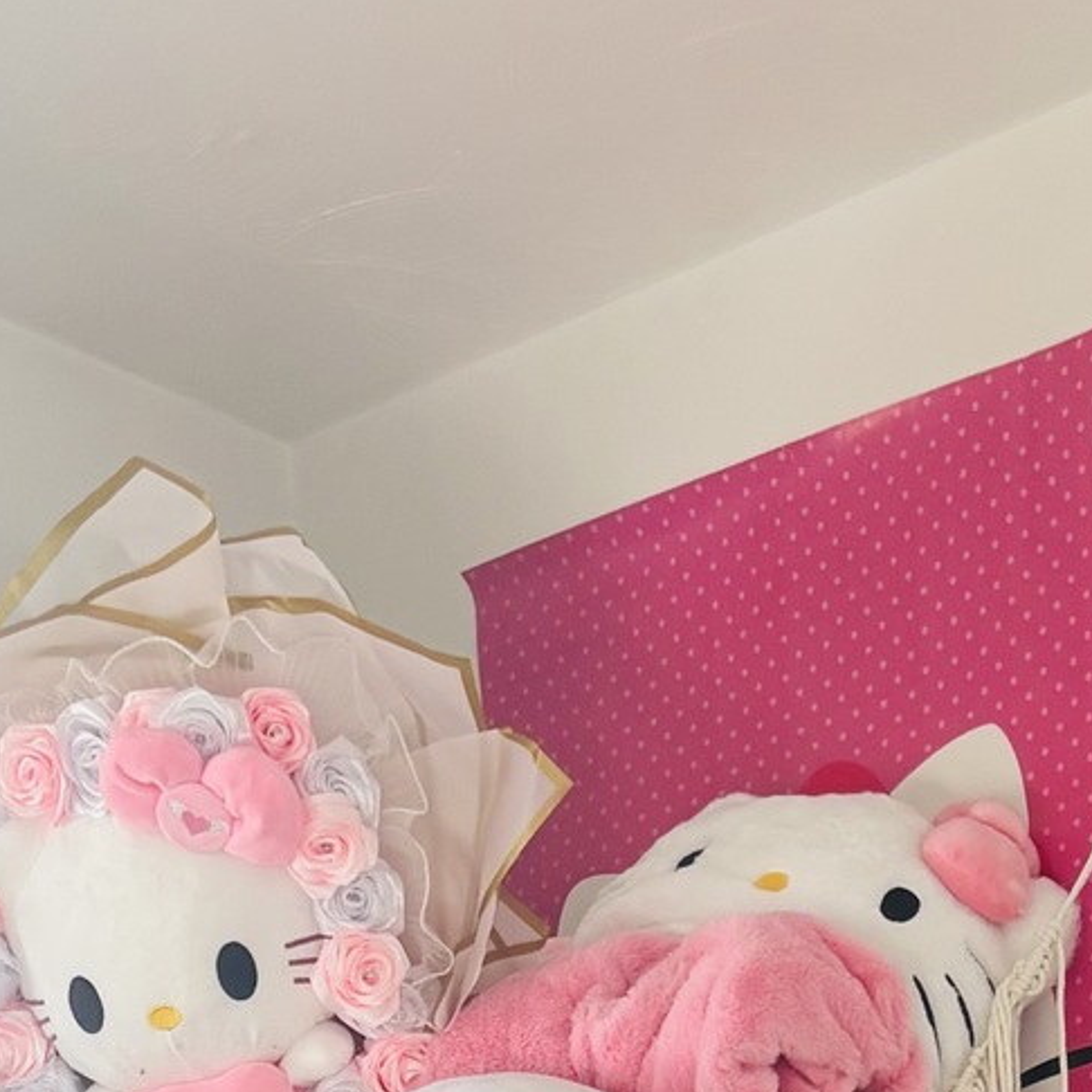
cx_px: 995
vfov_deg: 12.8
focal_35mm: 109
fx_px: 3890
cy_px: 2505
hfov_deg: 15.8
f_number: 1.6
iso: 80
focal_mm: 5.96
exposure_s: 1/121
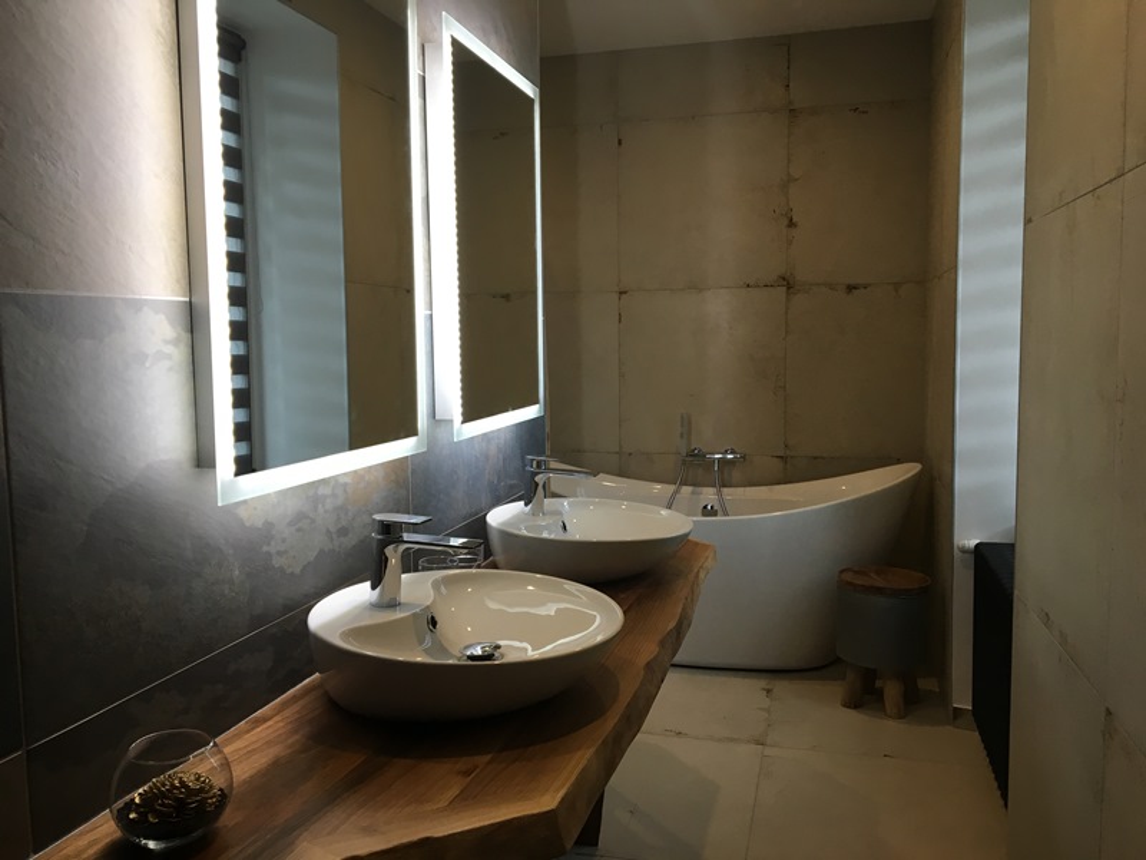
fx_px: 960
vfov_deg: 48.2
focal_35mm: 29
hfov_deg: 61.7
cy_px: 430
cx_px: 573
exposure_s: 1/33
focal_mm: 4.15
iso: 32
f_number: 2.2
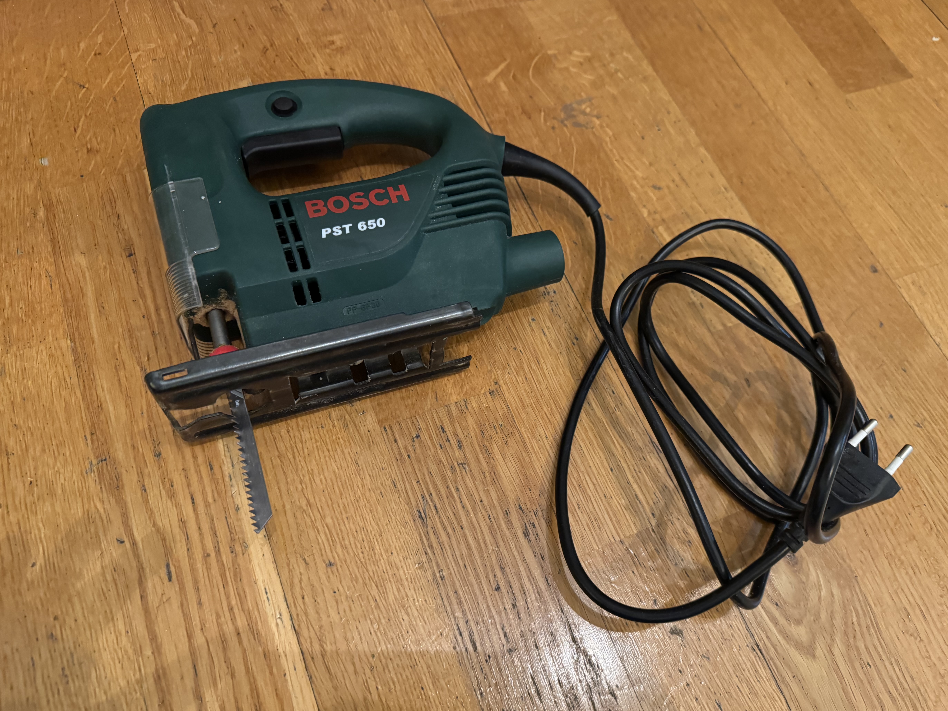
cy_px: 363
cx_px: 494
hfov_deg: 69.4
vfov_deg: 54.9
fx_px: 685
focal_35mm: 25
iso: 800
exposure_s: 1/25
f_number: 1.78
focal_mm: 6.76
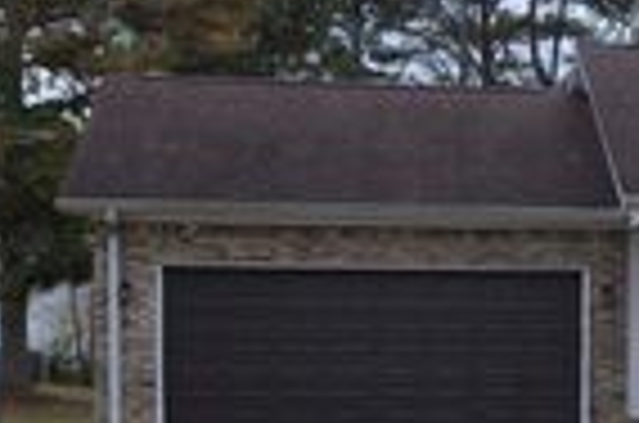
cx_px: 927
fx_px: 2249
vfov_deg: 10.7
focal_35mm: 127
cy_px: 385
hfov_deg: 15.1
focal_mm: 24
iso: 200
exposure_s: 1/160
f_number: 6.3
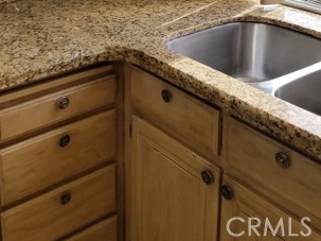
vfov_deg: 25.0
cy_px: -13
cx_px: 132
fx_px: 510
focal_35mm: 55
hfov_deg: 34.9
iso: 50
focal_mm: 4.25
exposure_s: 1/1448
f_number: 1.7
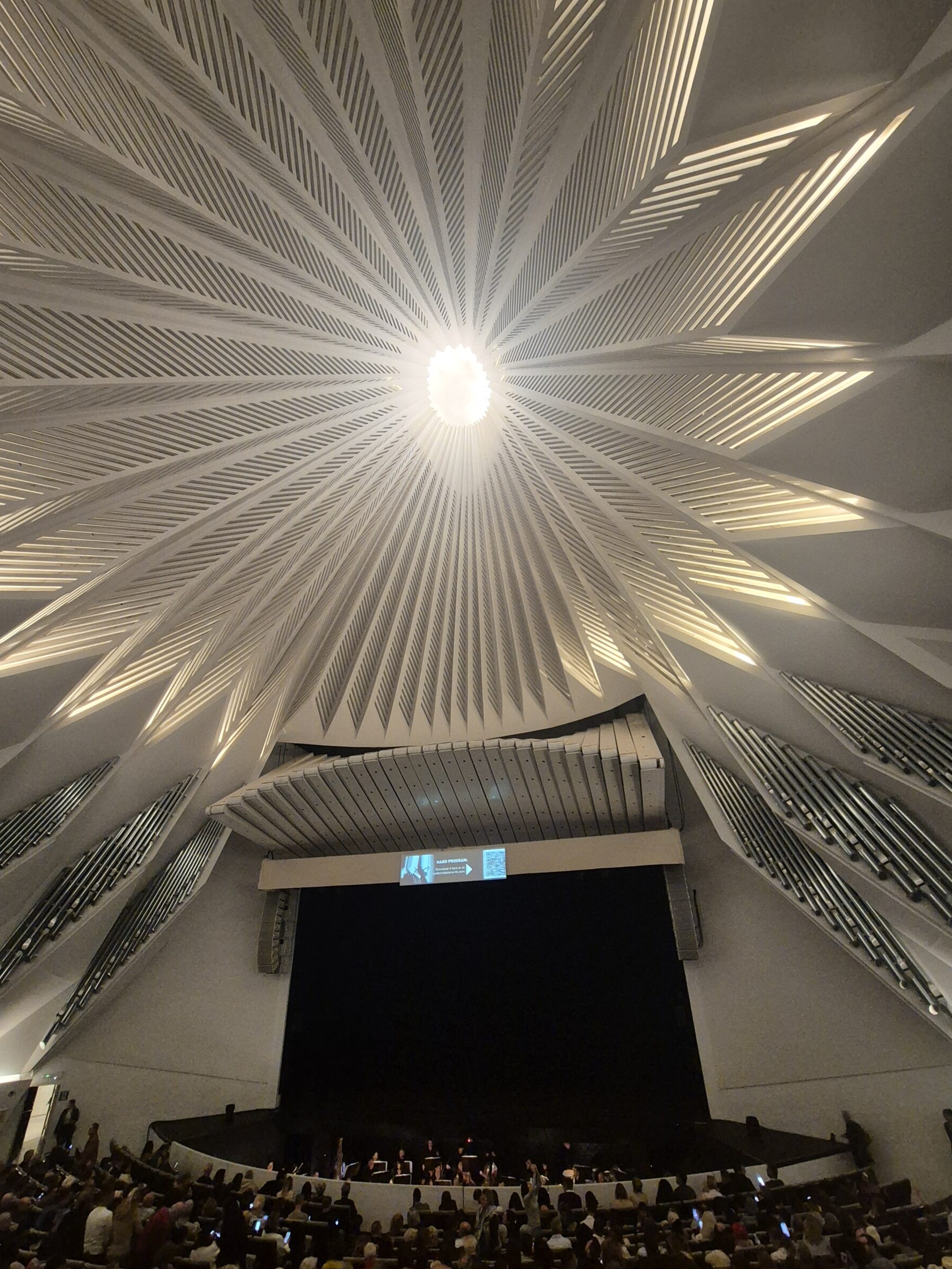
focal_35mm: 14
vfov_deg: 102.0
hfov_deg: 85.7
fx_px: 513
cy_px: 660
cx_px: 484
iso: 1000
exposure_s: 1/50
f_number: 2.2
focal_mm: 2.2
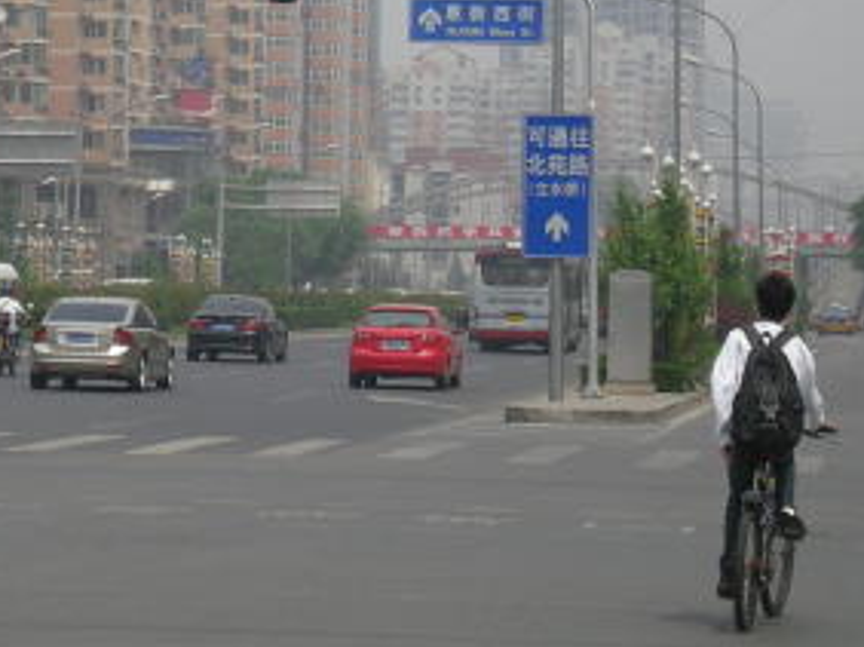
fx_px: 4389
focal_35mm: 176
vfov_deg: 8.4
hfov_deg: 11.2
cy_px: 72
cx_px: 251
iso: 50
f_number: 6.5
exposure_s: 1/231
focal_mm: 12.3
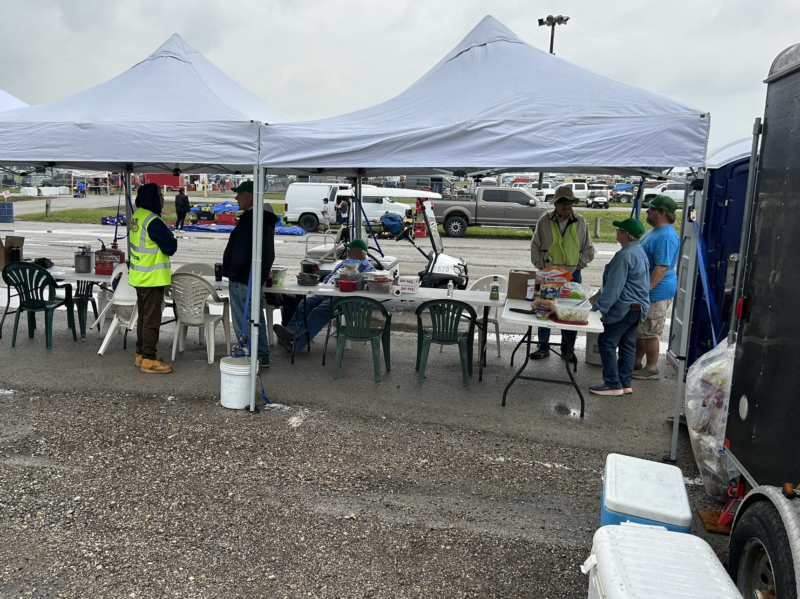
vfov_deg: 45.4
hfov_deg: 58.0
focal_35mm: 31
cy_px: 307
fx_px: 716
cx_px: 325
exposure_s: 1/1171
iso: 50
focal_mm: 5.7
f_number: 1.5
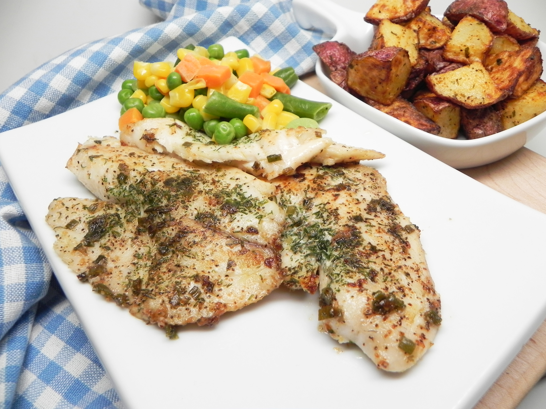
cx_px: 273
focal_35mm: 26
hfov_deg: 67.3
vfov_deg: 53.1
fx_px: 410
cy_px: 204
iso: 160
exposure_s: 1/55.8
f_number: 2.8
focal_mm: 4.6
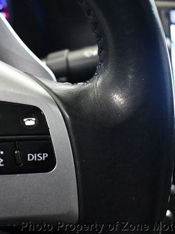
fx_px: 398
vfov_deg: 32.7
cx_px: 12
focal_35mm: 59
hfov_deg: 24.0
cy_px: 105
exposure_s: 1/60
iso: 3200
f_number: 3.5
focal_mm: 18
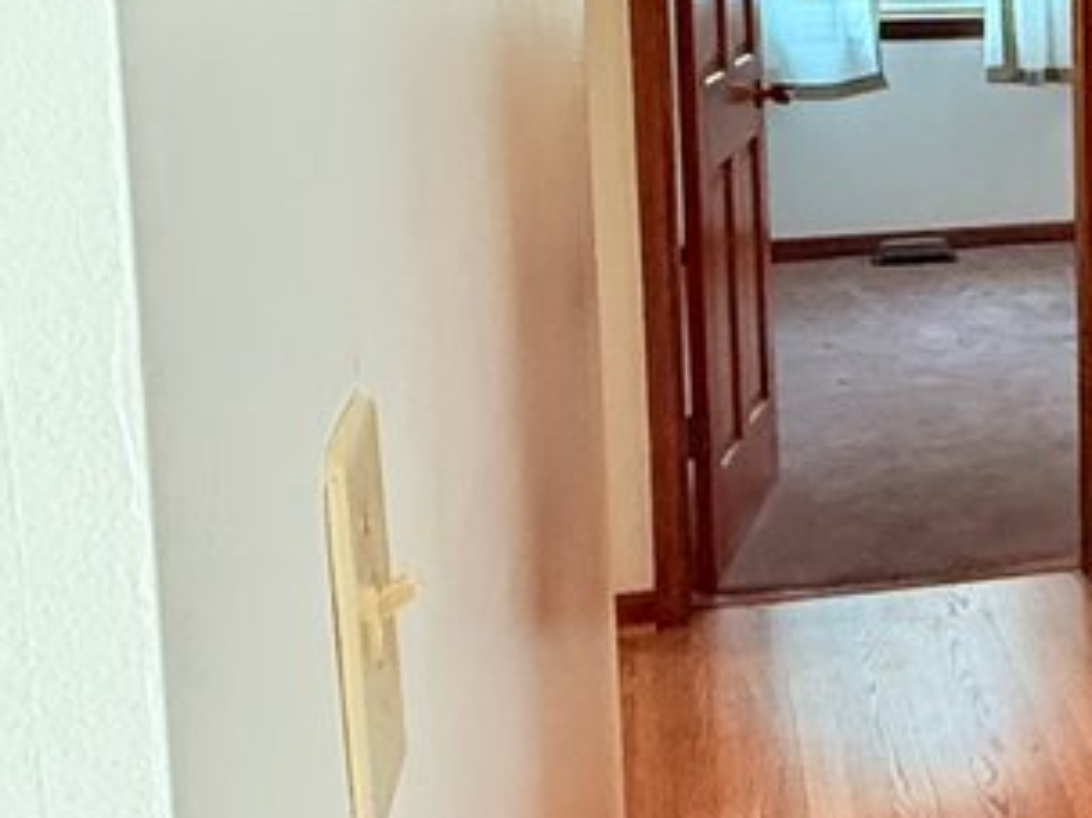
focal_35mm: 70
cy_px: 92
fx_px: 2207
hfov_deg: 24.5
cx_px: 1397
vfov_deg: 20.6
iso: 400
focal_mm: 2.22
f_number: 2.2
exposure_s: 1/120
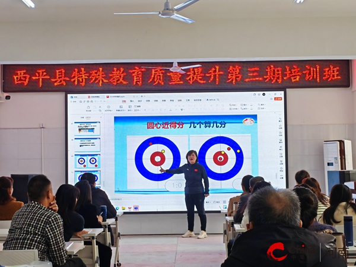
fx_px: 617
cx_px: 178
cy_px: 134
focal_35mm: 60
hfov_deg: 32.2
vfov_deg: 24.4
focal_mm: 5.52
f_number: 1.9
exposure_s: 1/100
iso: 160
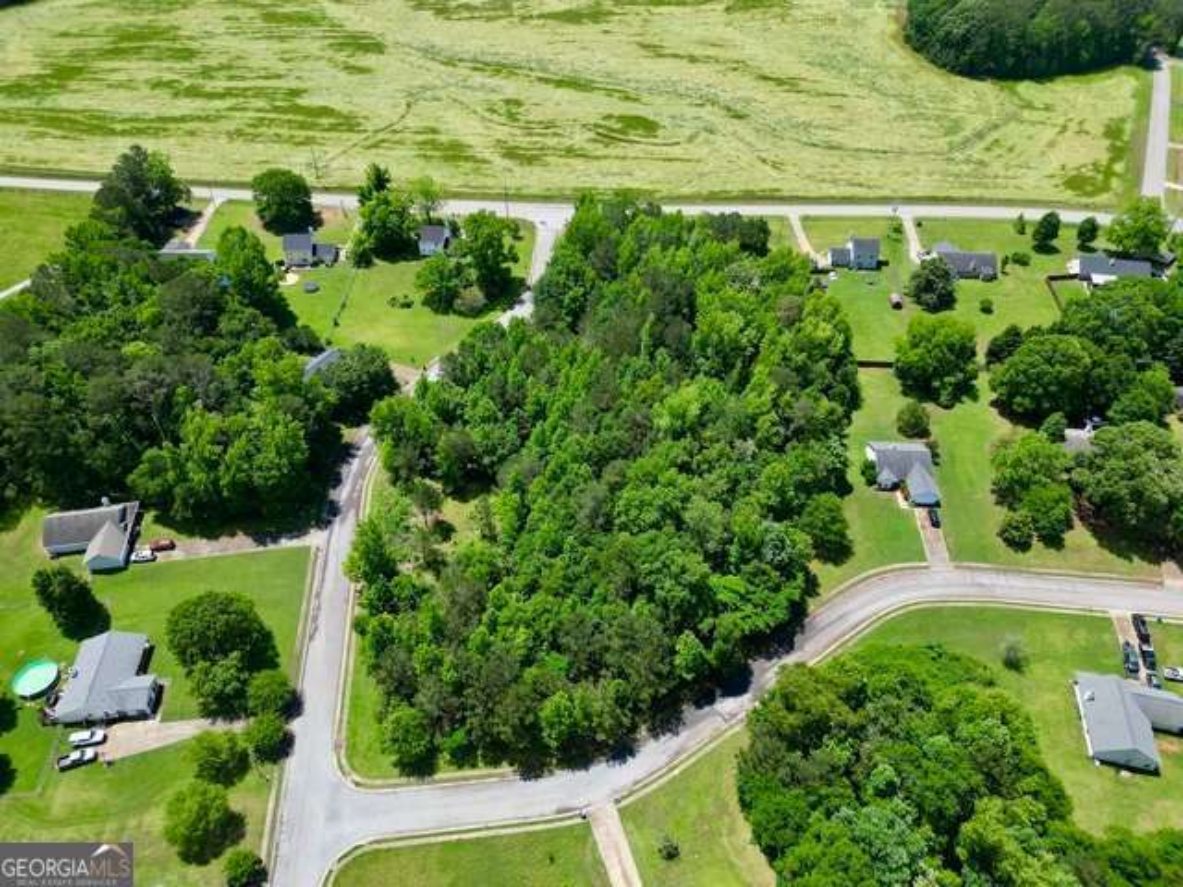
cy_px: 444
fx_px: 820
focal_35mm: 24
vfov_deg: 56.8
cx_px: 592
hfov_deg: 71.6
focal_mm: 6.72
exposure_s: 1/1600
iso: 100
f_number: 1.7
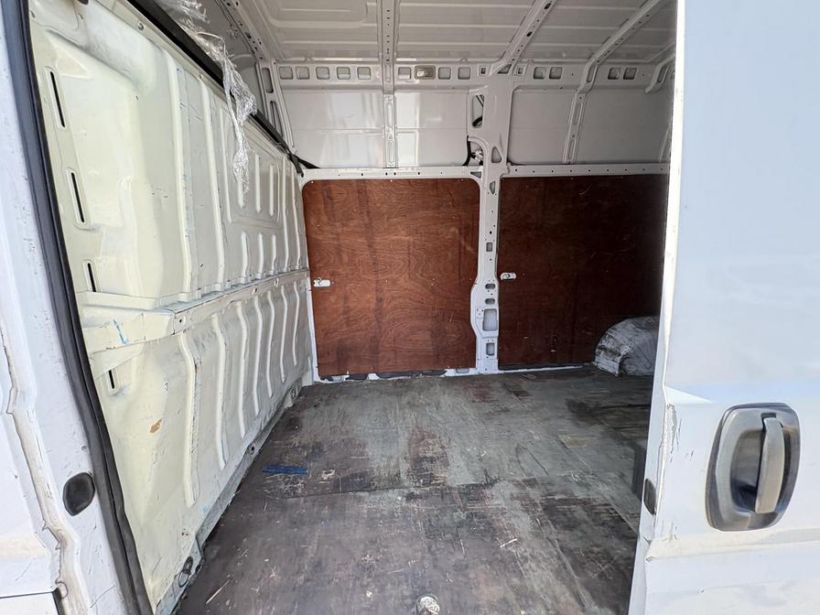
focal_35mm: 14
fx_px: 332
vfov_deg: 85.7
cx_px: 410
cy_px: 308
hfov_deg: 102.1
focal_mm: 2.22
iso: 125
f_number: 2.2
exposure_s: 1/136
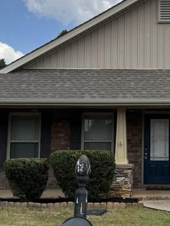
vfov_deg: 28.6
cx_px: 174
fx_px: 445
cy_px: 106
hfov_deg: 20.8
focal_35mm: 68
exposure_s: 1/4950
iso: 80
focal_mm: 6.76
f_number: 1.78
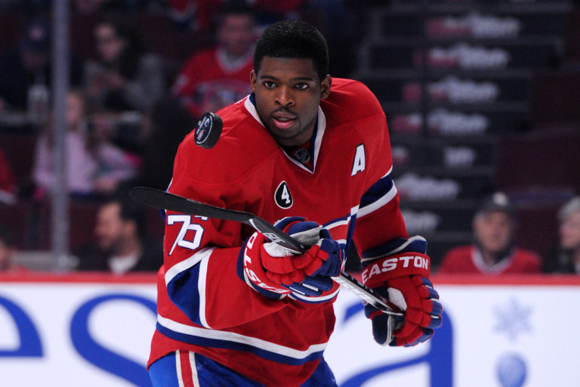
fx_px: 3222
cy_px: 194
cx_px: 290
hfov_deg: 10.3
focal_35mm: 200
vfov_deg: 6.9
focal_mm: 200
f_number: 4.5
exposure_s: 1/800
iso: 3200
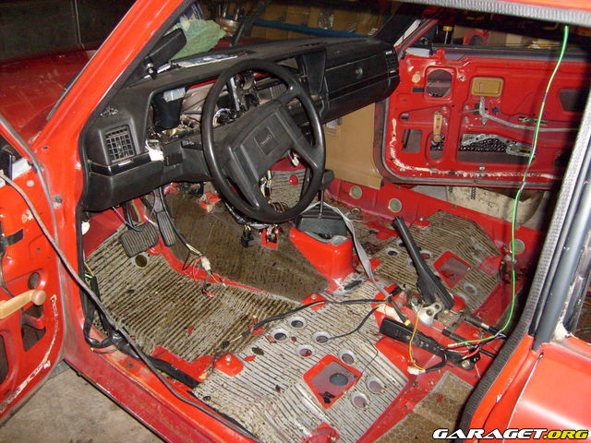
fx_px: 598
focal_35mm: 35
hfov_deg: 52.6
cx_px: 296
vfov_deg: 40.7
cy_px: 222
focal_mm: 5.8
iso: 160
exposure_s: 1/45
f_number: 2.8
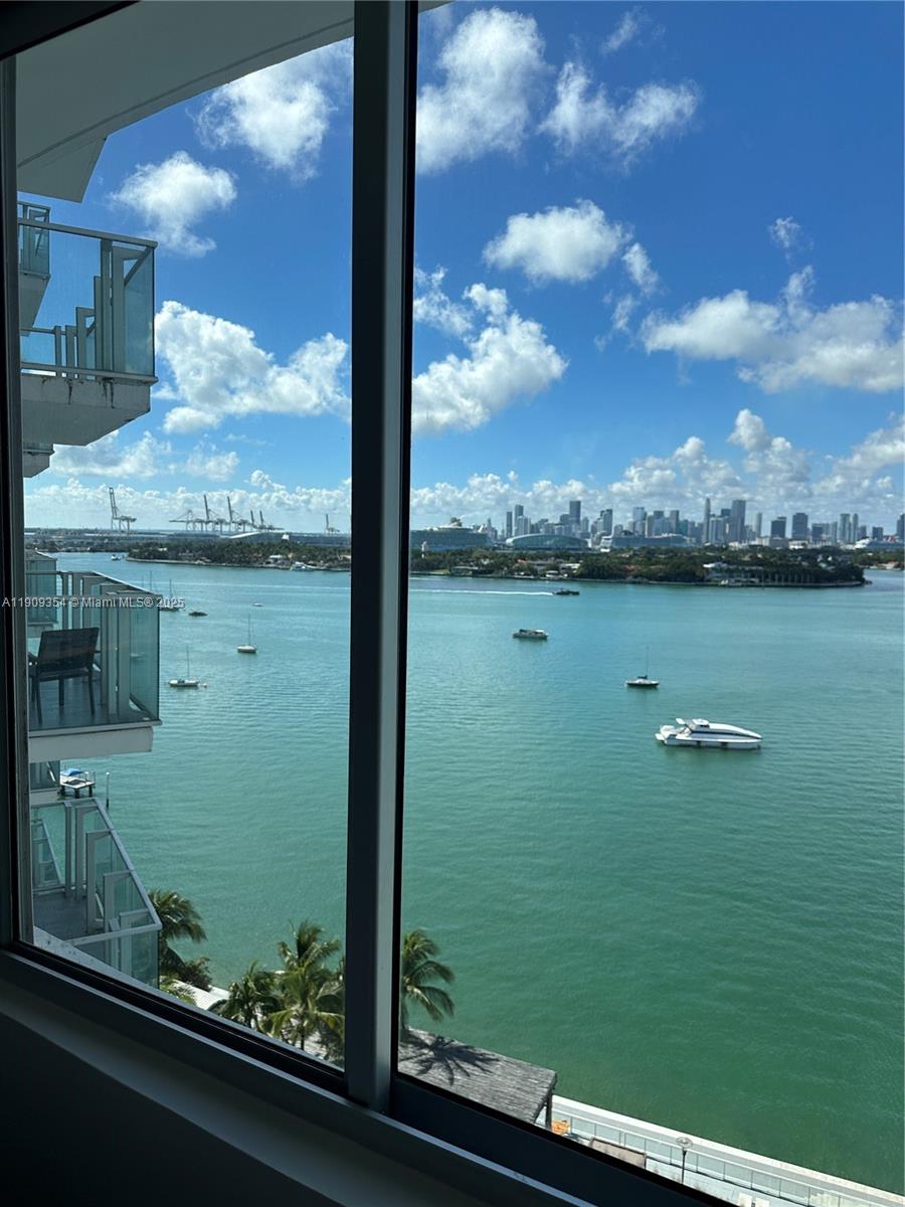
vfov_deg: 71.6
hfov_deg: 56.8
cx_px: 452
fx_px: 837
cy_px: 604
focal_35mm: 24
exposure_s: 1/5848
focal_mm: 6.86
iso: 80
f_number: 1.78
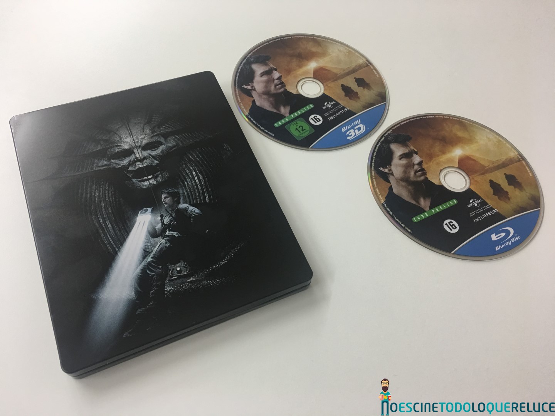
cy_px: 208
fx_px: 465
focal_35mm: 29
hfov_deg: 61.7
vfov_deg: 48.2
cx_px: 278
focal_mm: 4.15
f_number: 2.2
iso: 50
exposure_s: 1/17
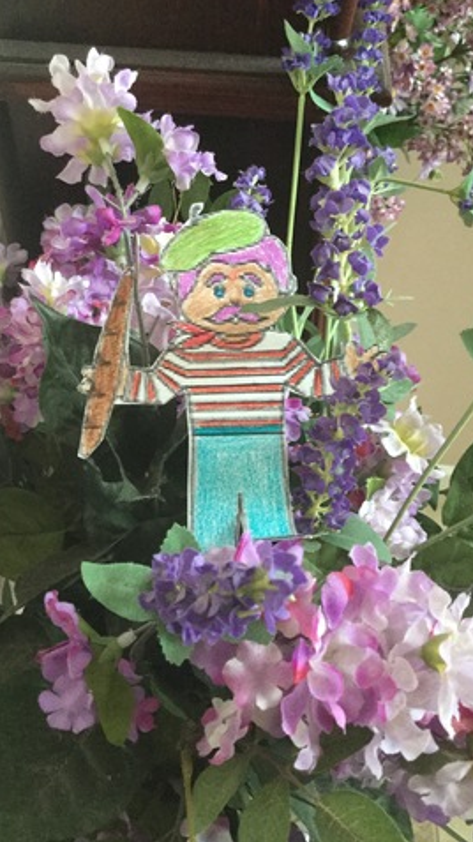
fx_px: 759
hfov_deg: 34.6
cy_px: 420
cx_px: 244
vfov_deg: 58.0
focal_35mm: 34
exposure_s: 1/17
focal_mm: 3.3
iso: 200
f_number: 2.4
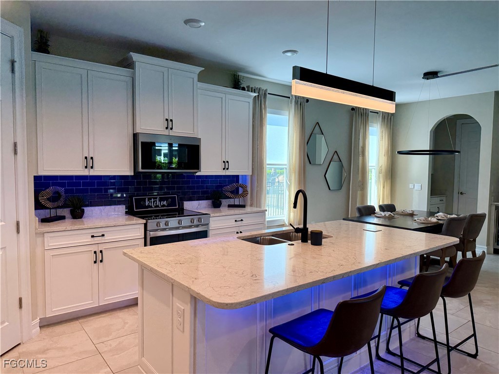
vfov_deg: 56.8
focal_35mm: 24
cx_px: 250
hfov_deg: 71.6
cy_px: 187
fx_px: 346
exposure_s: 1/237
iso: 125
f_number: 1.78
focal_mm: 6.76
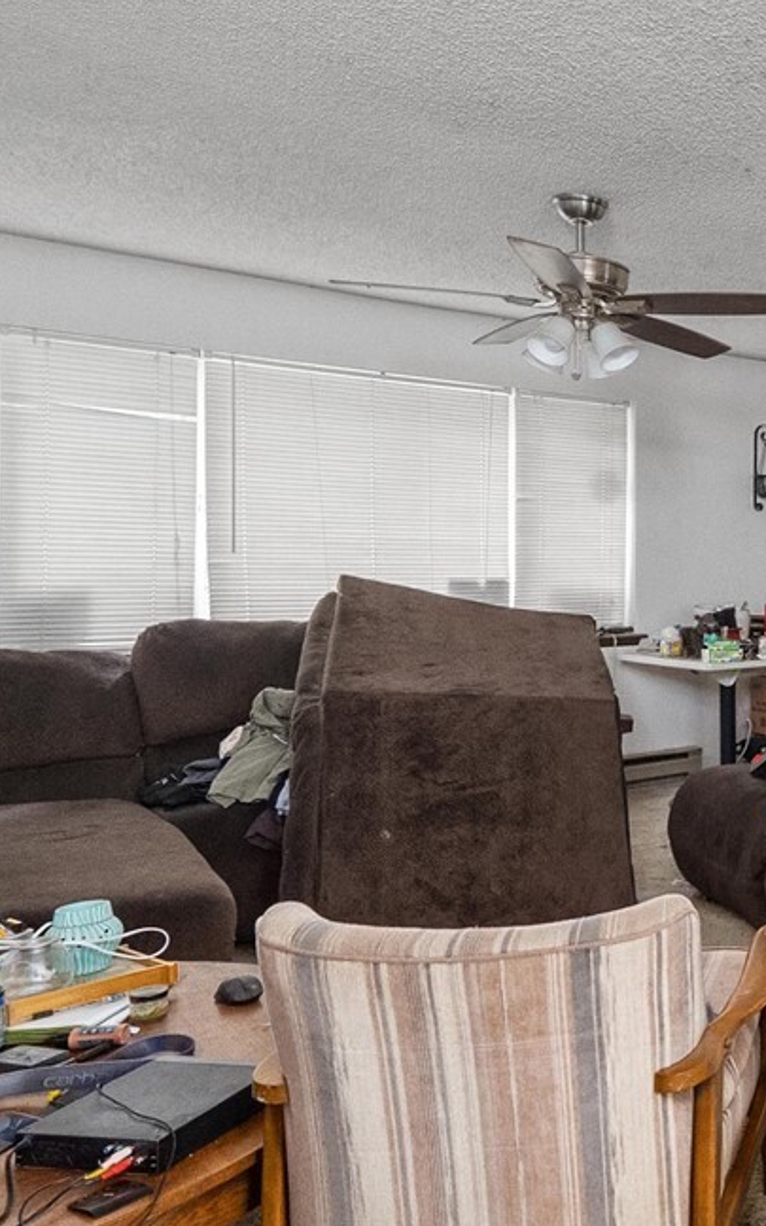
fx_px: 1069
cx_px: 1051
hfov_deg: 29.6
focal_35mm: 32
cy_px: 573
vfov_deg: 59.6
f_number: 7.1
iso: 5000
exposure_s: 1.3
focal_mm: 12
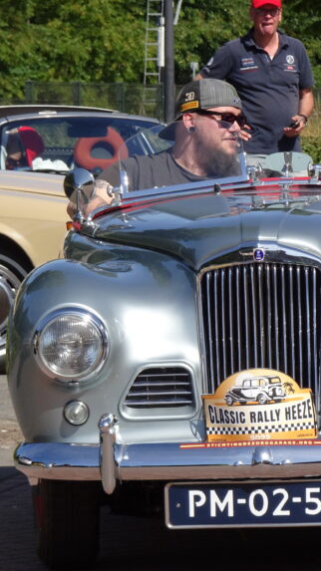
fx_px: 5285
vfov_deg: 6.2
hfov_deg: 3.5
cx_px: 255
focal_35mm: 349
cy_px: 285
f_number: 6.3
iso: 80
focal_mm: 40.86
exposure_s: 1/400
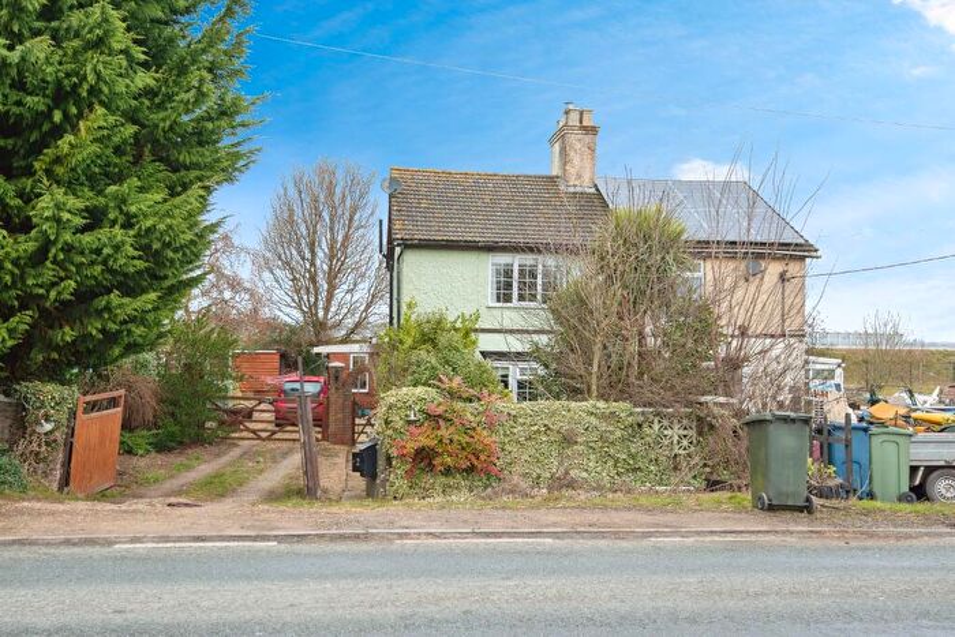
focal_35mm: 35
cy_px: 318
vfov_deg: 37.9
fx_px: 929
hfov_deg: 54.4
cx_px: 478
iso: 200
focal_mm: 35
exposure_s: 1/45
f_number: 8
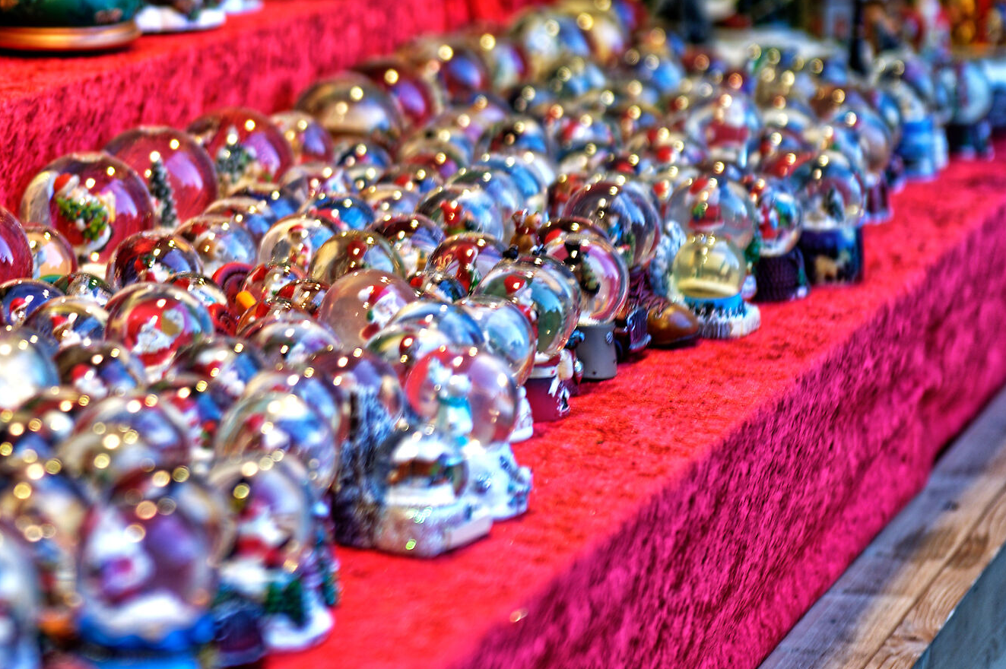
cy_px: 130
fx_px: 3546
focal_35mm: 127
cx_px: 132
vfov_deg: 10.7
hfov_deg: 16.0
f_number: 2.8
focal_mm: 70
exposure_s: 1/125
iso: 100
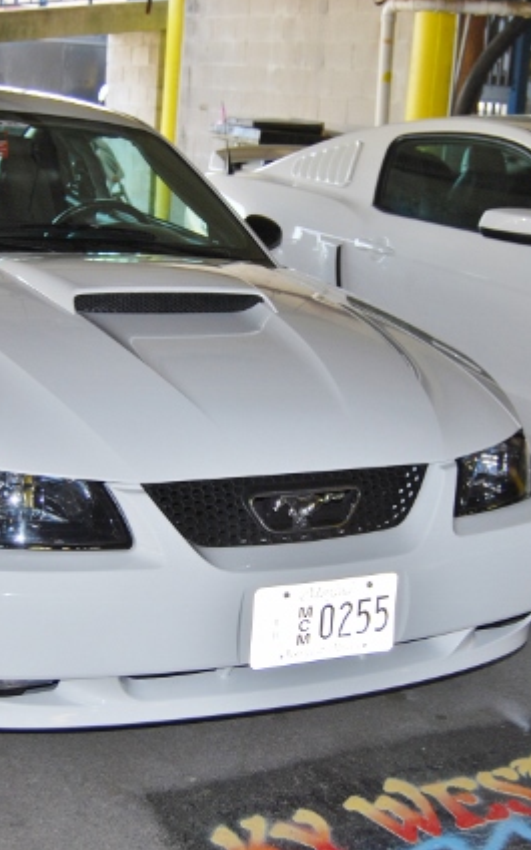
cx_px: 204
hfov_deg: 21.6
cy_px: 423
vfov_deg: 34.0
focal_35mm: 60
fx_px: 1389
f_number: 4
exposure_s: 1/60
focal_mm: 26
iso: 200
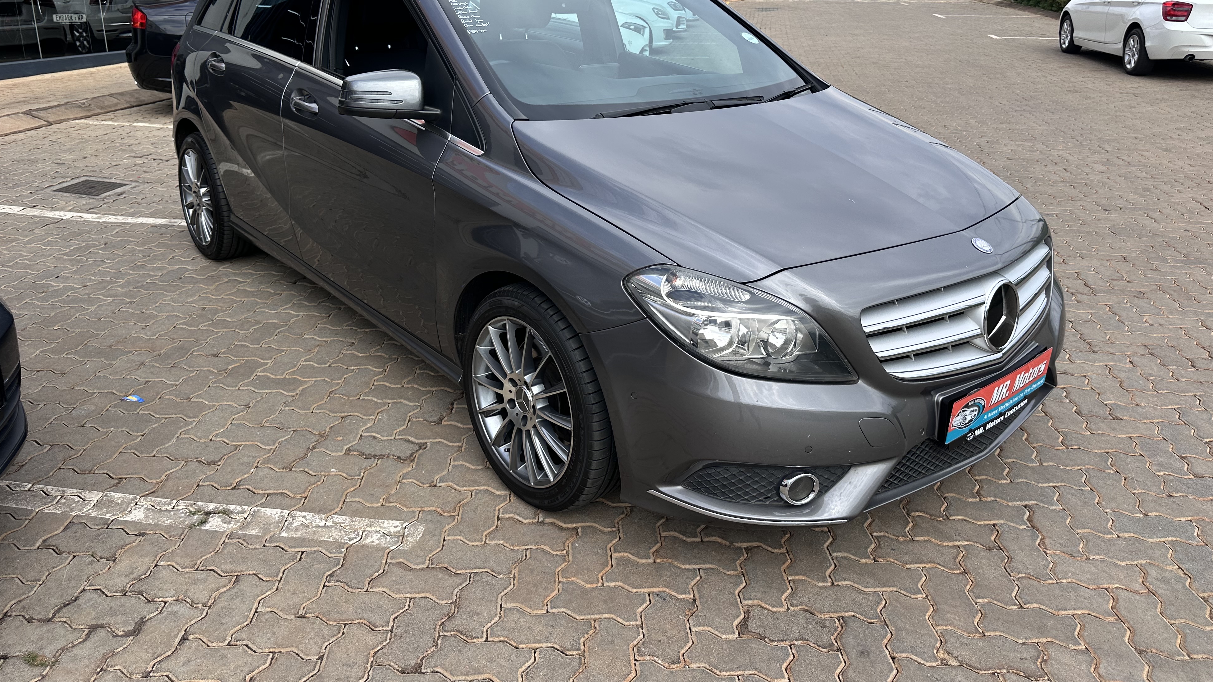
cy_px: 226
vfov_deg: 42.3
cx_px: 622
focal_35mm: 27
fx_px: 868
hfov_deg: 69.9
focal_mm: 6.86
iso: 80
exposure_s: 1/2469
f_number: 1.78
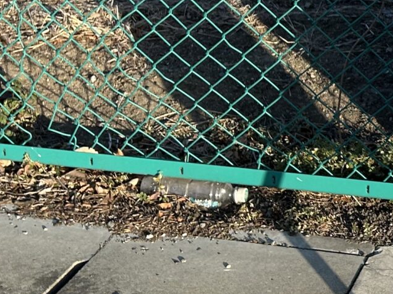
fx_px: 1181
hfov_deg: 17.8
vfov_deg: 14.1
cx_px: 493
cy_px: 18
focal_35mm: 104
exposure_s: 1/2208
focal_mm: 5.7
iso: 50
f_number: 1.5
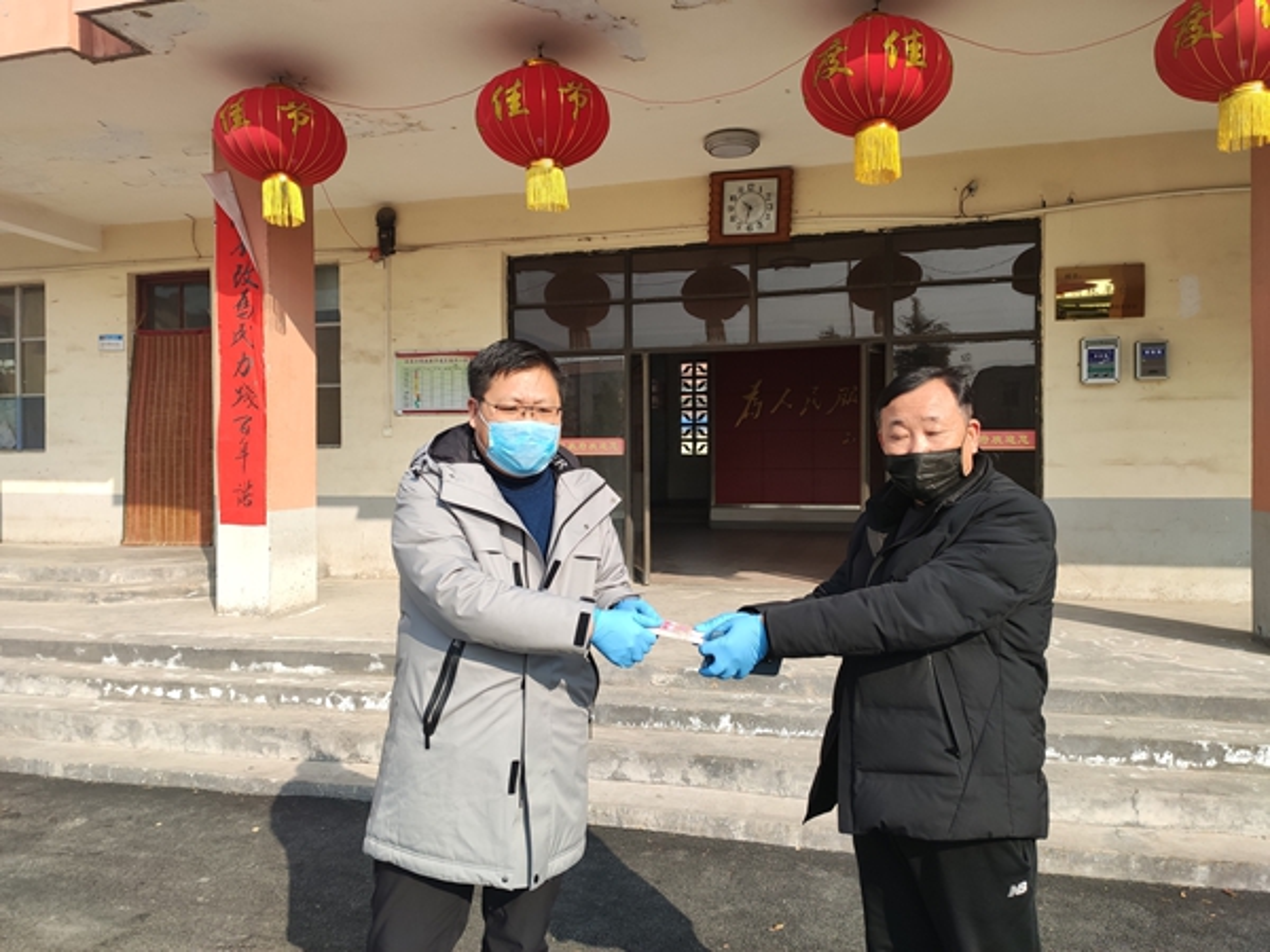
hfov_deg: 67.3
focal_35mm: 26
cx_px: 635
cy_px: 476
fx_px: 954
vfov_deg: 53.1
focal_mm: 4.77
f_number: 1.75
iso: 112
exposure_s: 1/1134
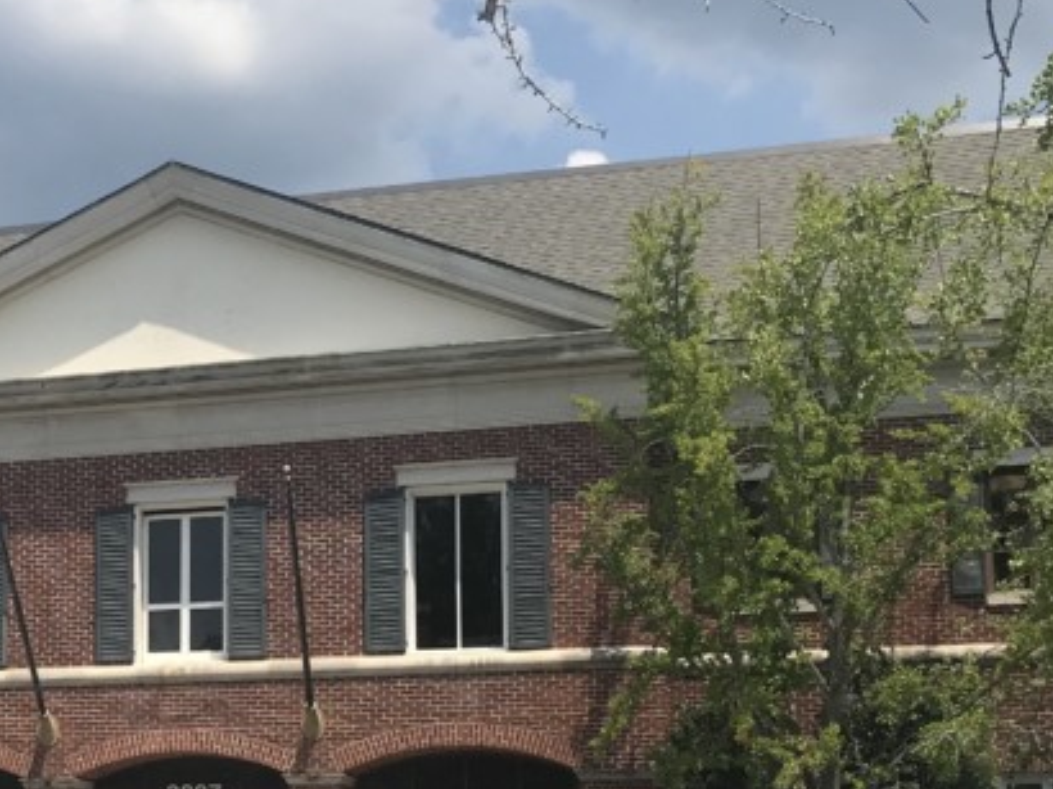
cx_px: 13
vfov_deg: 20.4
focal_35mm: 70
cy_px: 758
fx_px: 2128
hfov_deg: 26.4
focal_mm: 3.99
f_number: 1.8
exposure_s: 1/2907
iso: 20
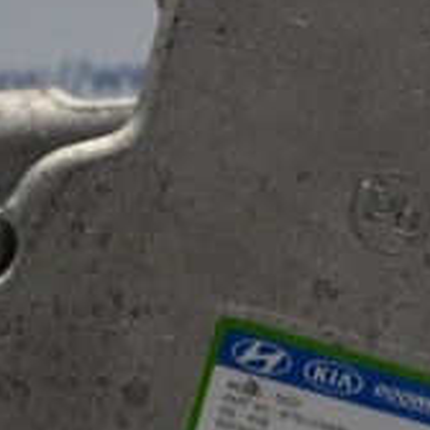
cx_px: 113
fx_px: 3064
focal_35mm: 218
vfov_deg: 8.0
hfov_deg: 8.0
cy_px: 321
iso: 1600
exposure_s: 1/125
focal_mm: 36
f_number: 5.3
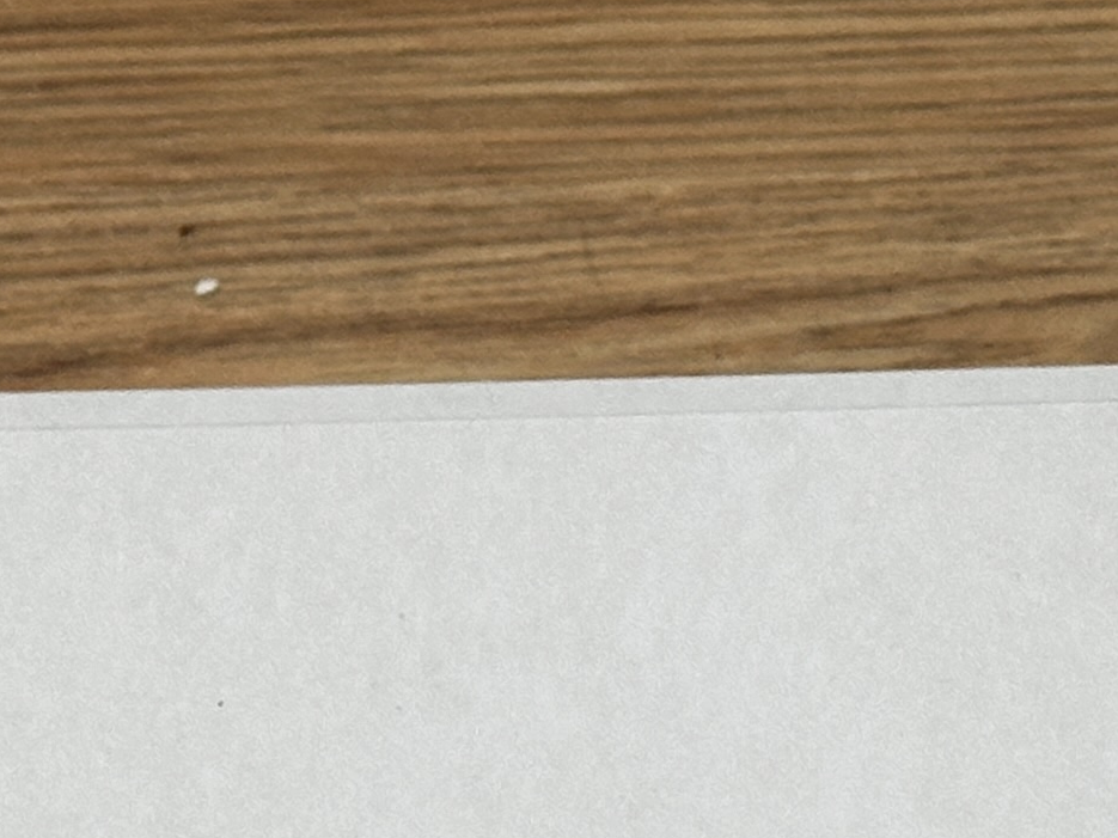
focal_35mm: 207
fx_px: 6685
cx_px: 491
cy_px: 1553
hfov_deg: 9.6
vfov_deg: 7.0
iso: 160
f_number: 1.78
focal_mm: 6.86
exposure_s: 1/60
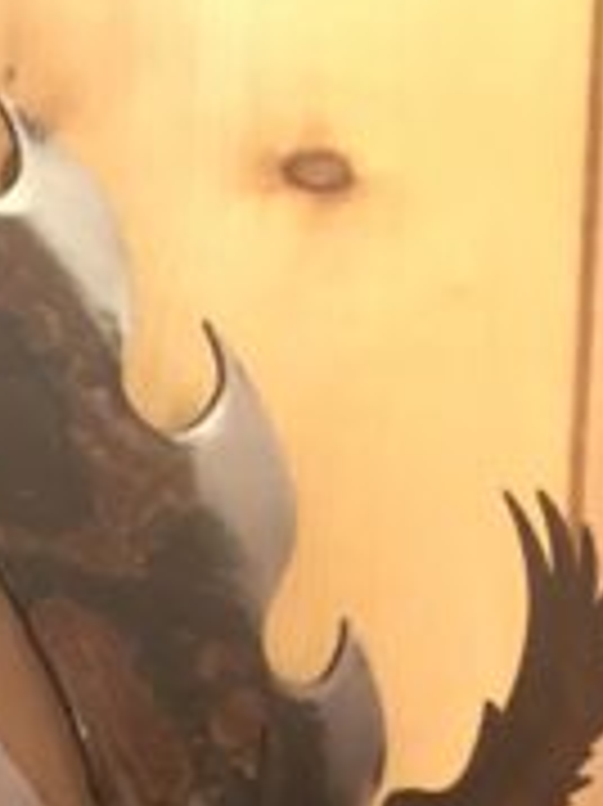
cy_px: 1319
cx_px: -1071
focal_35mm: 160
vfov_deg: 11.7
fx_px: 3721
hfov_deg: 8.2
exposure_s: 1/4
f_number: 1.8
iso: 100
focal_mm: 3.99
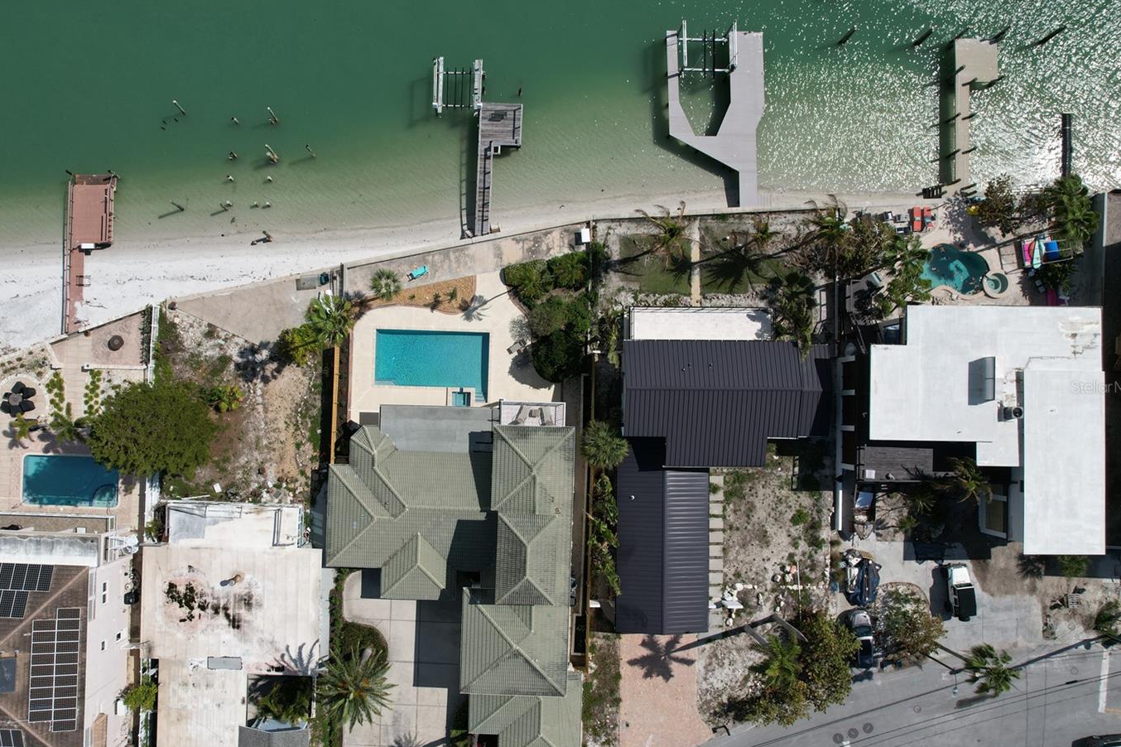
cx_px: 483
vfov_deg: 49.5
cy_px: 387
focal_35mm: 26
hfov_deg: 69.1
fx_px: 809
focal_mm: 8.38
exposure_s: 1/1000
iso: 110
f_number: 2.8
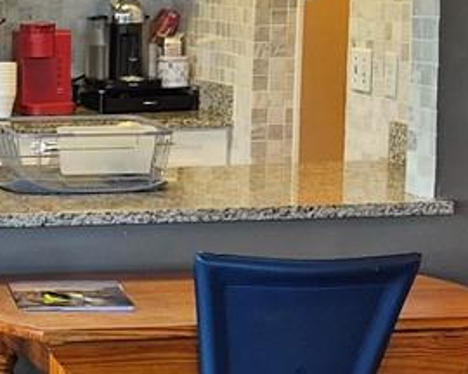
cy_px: 223
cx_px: -497
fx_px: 1842
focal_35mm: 133
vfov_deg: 11.6
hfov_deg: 12.5
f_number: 1.8
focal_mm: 5.4
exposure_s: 1/120
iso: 125
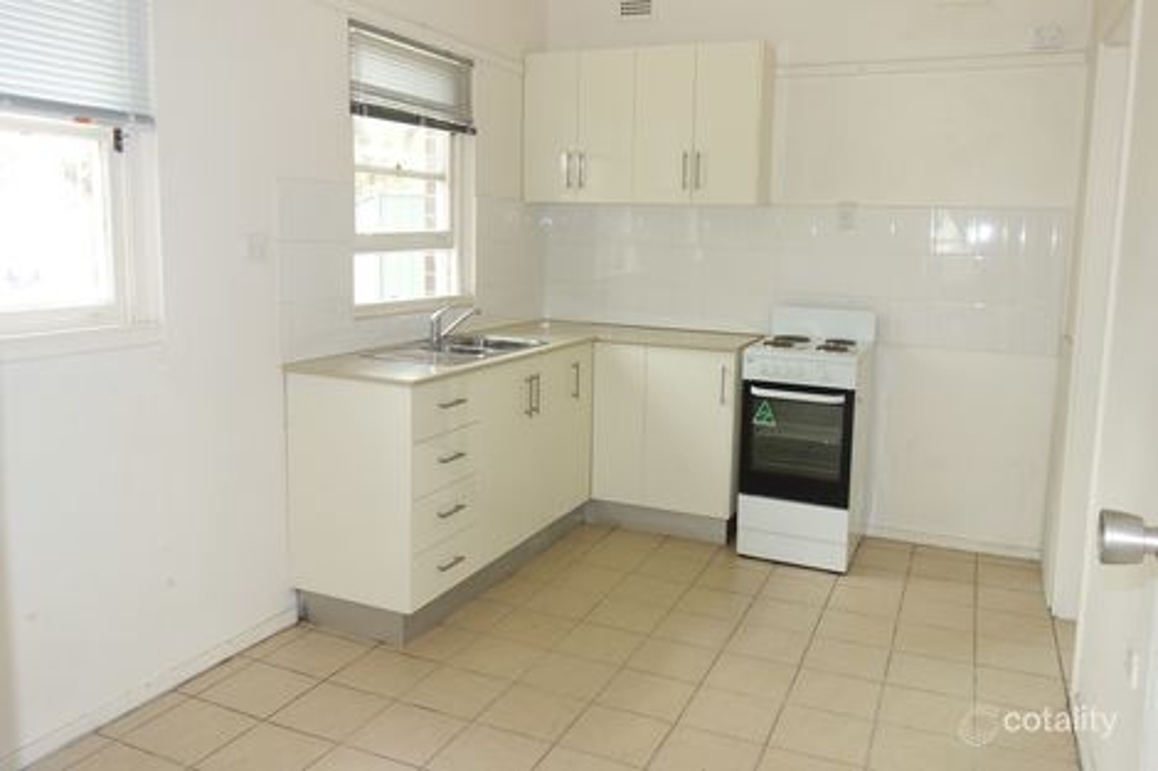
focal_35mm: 28
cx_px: 579
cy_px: 386
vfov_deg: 46.4
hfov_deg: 65.5
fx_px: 900
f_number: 1.8
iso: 125
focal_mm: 10.4
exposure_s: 1/50
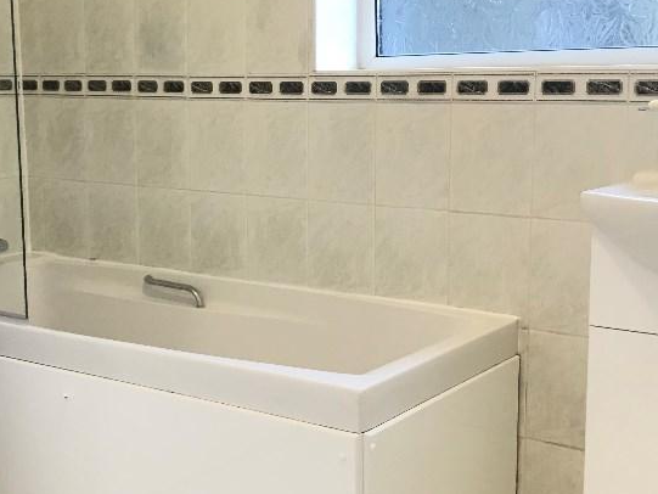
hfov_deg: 36.1
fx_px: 1008
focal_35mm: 53
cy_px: 218
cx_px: 288
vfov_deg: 27.5
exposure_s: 1/33
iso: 40
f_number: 1.8
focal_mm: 3.99
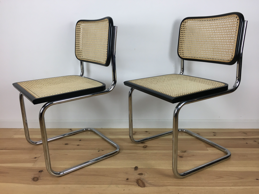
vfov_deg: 48.2
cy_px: 97
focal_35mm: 29
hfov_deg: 61.7
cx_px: 130
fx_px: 217
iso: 25
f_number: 2.2
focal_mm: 4.15
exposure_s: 1/33
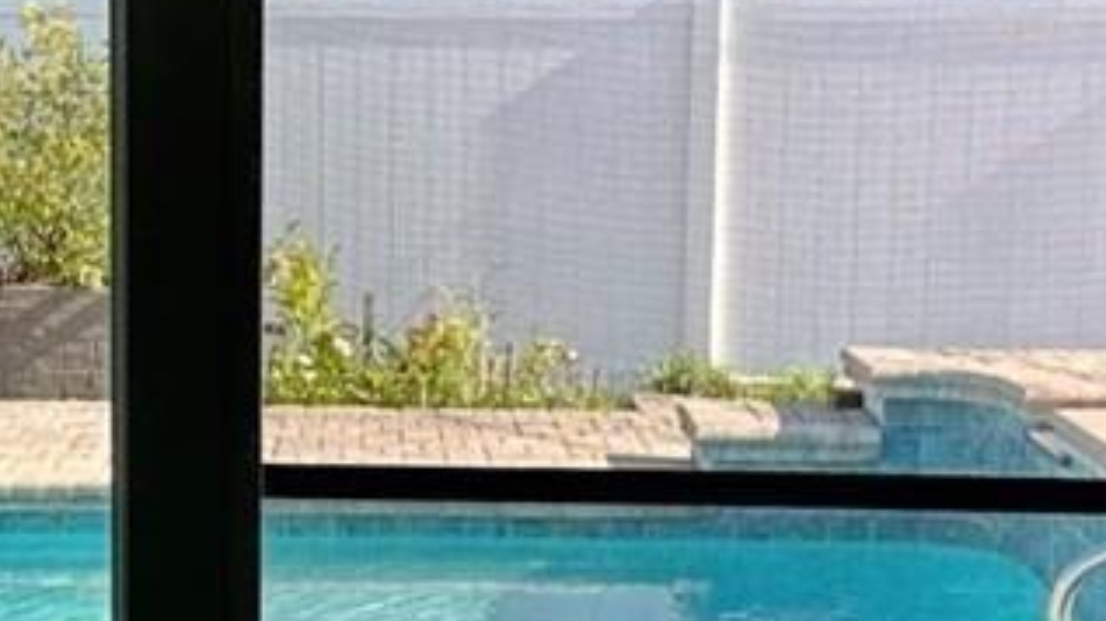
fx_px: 3869
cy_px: 649
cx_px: 216
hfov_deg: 16.1
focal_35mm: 132
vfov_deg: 9.1
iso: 80
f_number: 1.78
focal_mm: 6.86
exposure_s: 1/785
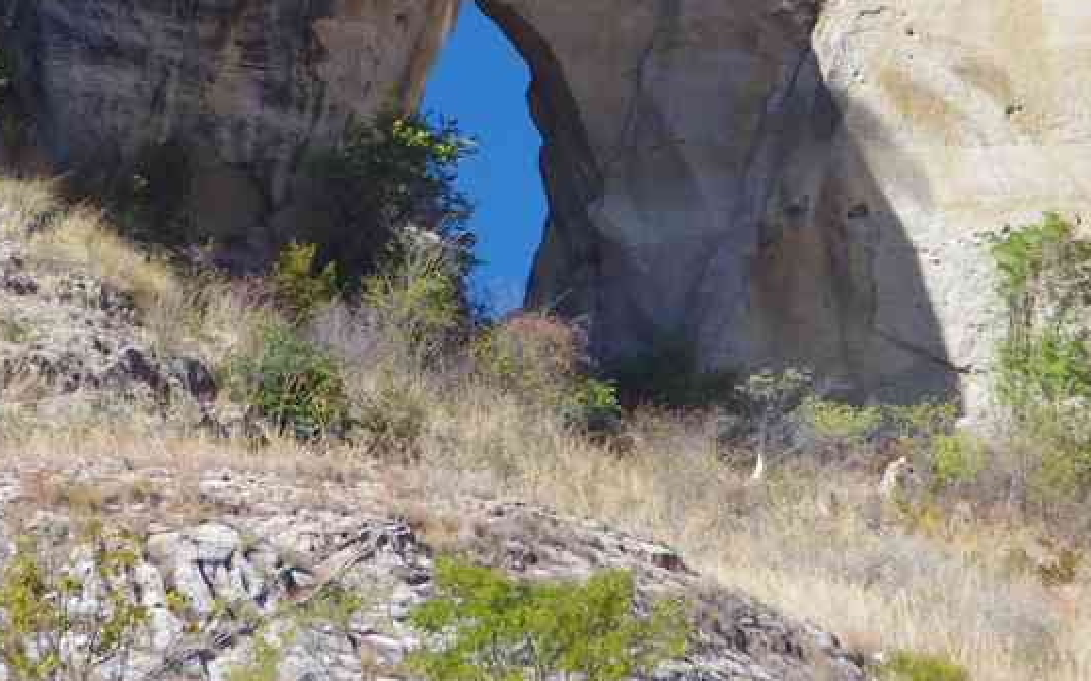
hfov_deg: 4.8
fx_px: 13078
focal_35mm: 440
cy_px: -42
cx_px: 485
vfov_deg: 3.0
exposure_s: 1/200
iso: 800
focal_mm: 155
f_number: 10
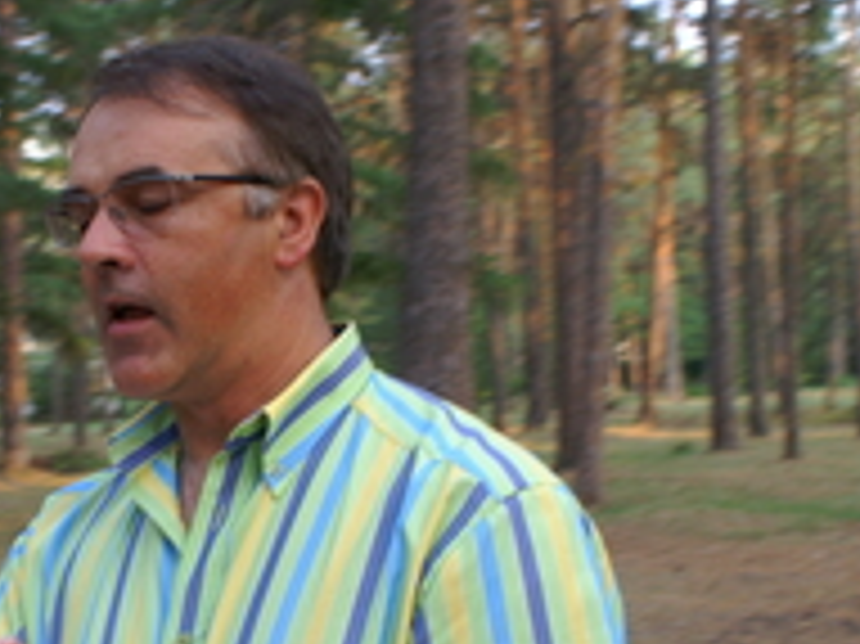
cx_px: 239
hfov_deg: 28.3
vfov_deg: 21.6
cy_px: 385
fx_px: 1688
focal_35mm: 68
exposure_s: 1/80
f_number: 4.5
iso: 100
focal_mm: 20
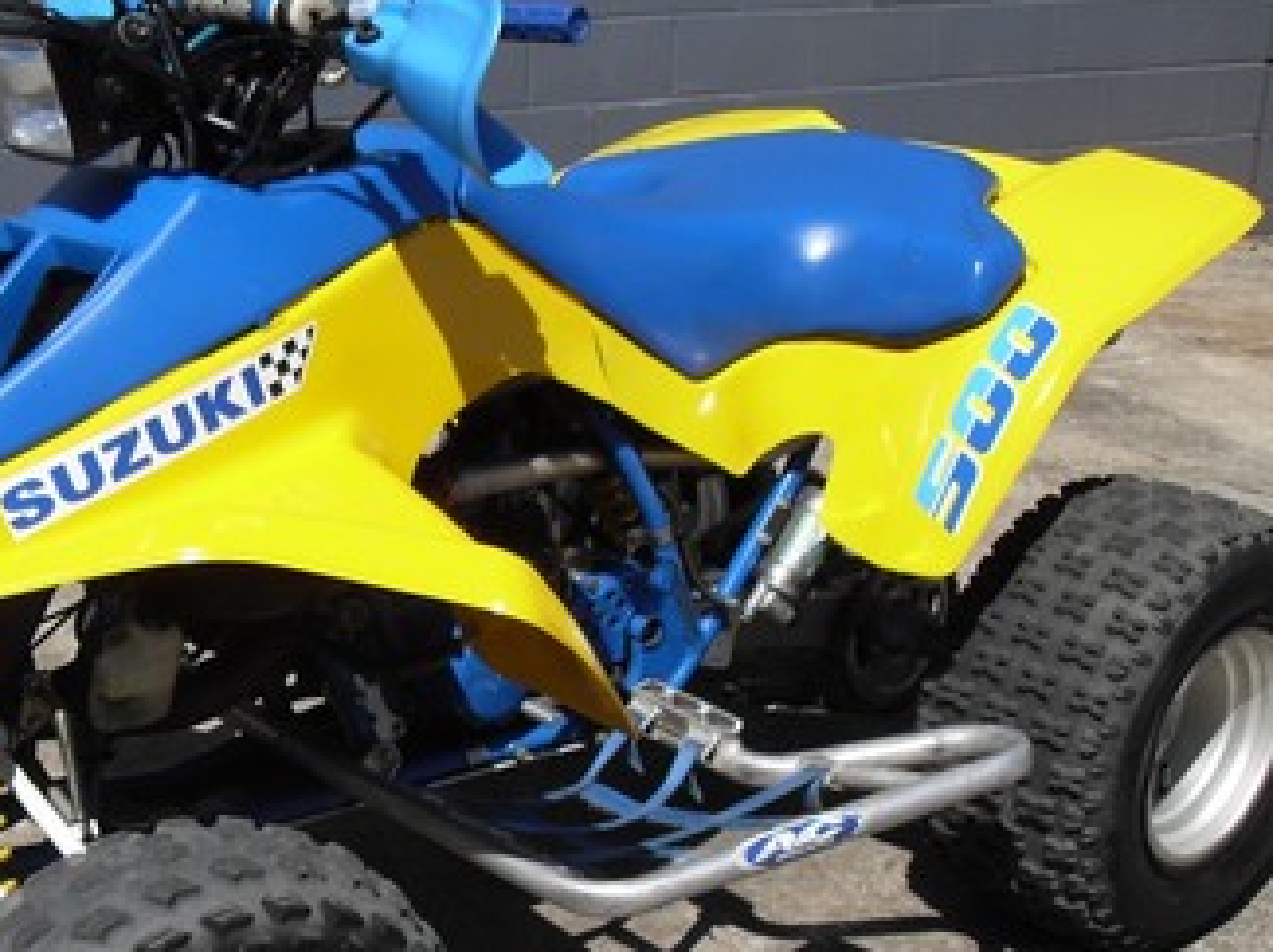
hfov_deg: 33.4
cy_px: 688
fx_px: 2094
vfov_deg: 25.4
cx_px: 372
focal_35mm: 57
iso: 80
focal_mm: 6.3
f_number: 8.9
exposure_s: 1/180
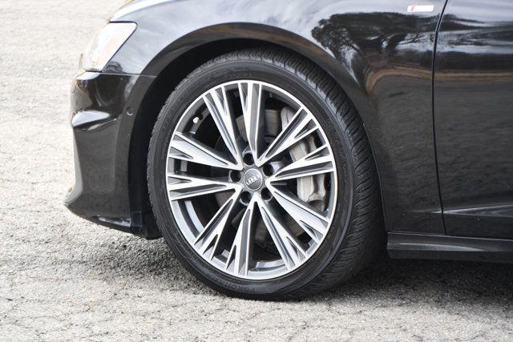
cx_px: 256
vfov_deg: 9.3
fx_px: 2095
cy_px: 171
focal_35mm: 147
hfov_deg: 14.0
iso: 400
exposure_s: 1/250
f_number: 5
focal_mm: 98
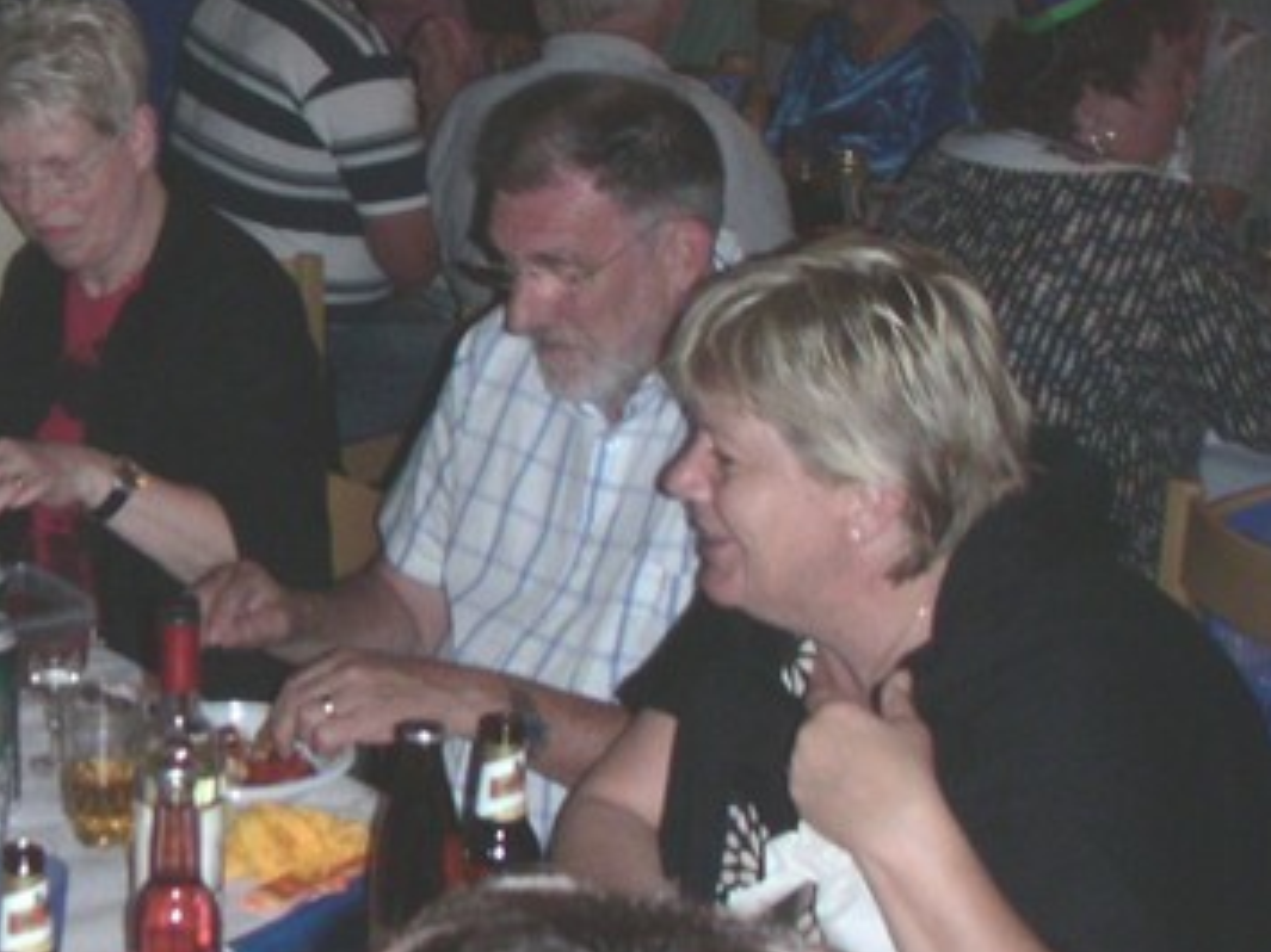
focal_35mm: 75
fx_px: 2753
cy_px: 442
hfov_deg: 24.9
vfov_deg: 19.6
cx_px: 43
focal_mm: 6
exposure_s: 1/50
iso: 160
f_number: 2.8
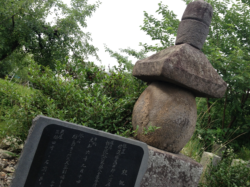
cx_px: 125
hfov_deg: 52.6
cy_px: 94
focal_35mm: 35
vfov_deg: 40.7
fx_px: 253
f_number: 2.4
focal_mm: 4.28
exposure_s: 1/326
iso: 50
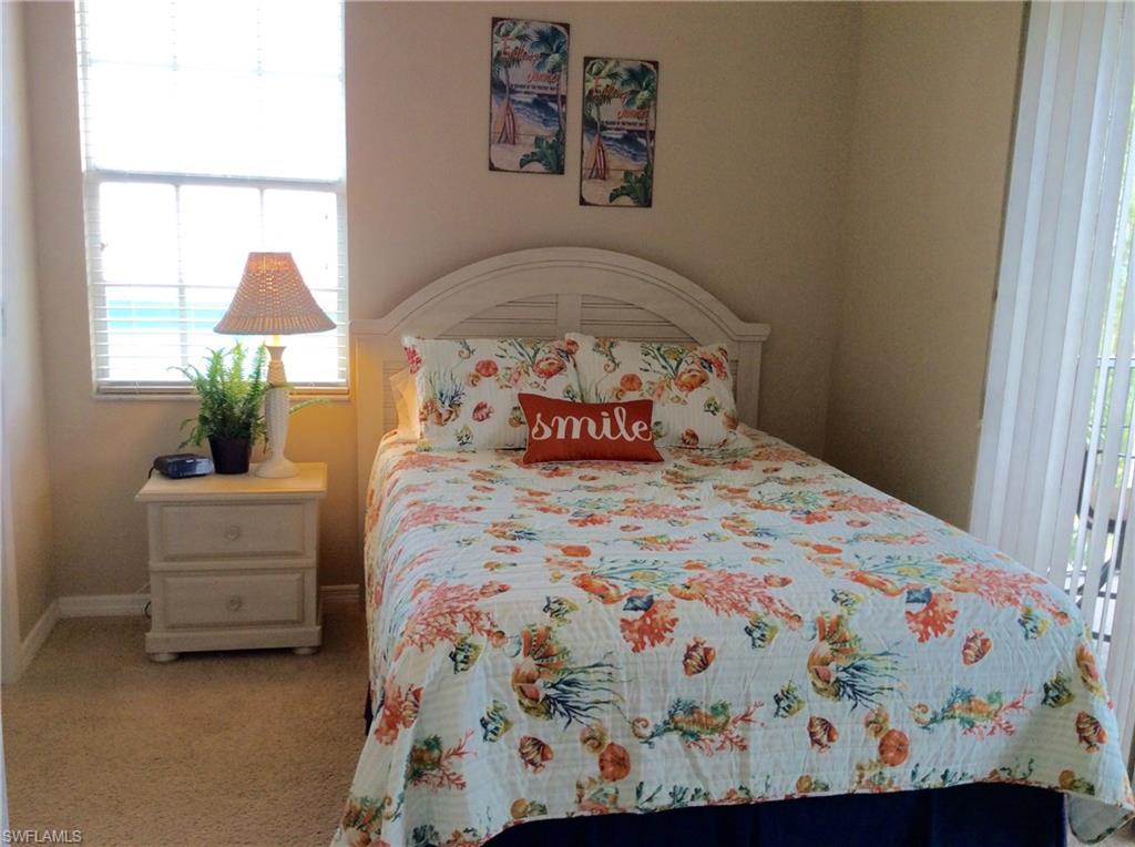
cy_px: 424
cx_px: 568
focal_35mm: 32
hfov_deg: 56.9
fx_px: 1047
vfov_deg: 44.0
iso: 32
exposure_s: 1/60
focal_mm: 3.3
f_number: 2.4
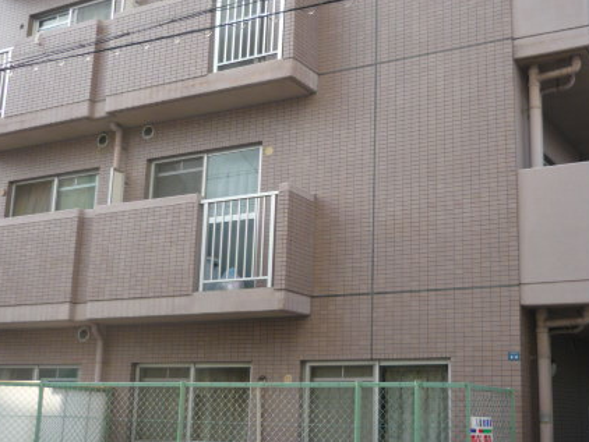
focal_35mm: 50
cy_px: 187
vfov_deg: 29.1
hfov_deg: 38.1
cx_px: 341
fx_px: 851
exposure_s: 1/250
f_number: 2.8
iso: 100
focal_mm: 5.5
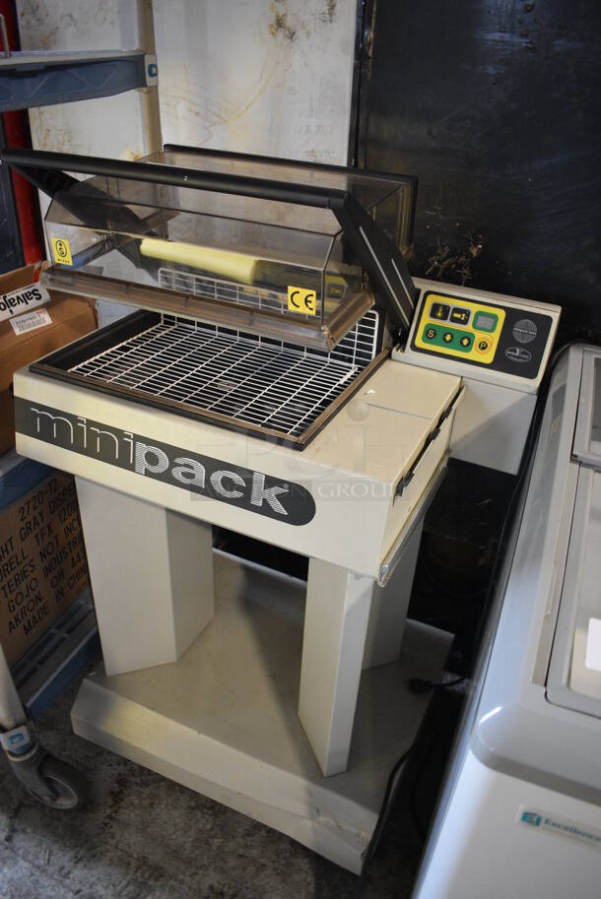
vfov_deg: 67.3
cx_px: 300
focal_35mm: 27
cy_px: 450
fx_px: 675
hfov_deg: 48.0
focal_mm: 18
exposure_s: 1/125
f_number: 3.5
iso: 2000
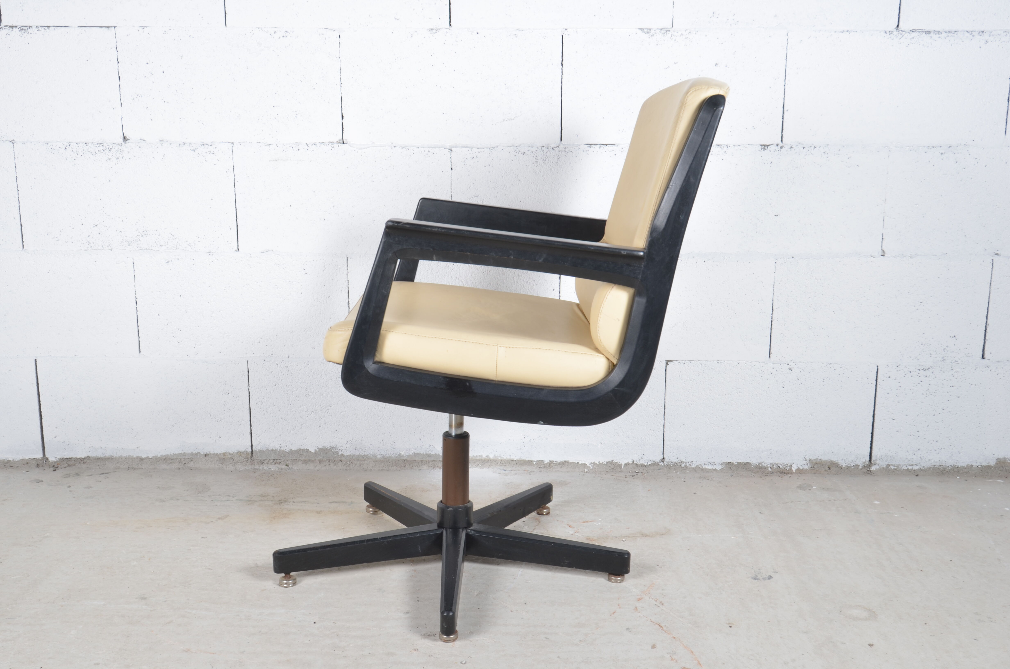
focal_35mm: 36
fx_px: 1008
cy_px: 334
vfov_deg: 36.7
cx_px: 505
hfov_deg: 53.2
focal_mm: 24
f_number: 11
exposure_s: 1/125
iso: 100
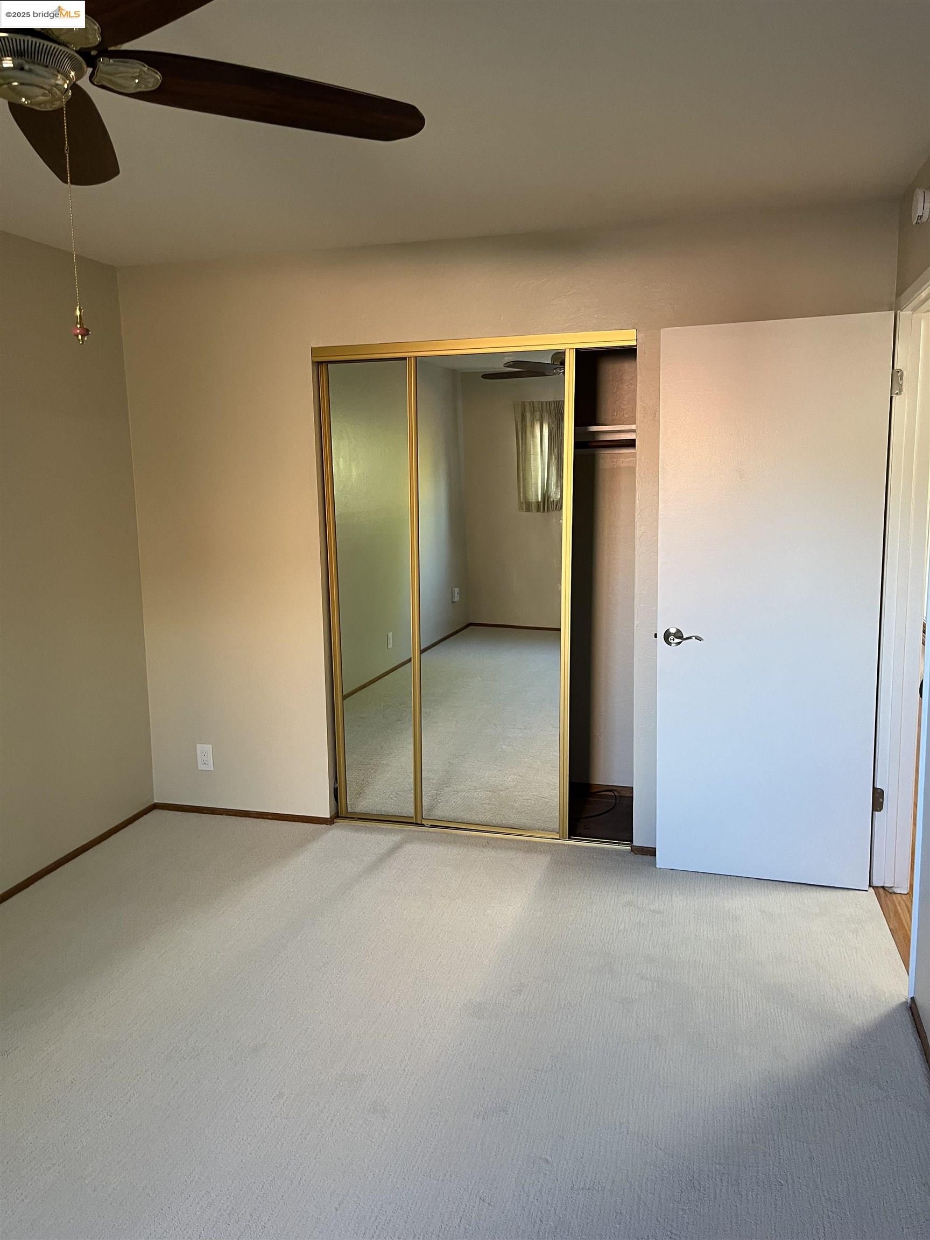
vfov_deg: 67.3
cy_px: 620
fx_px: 931
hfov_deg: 53.1
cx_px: 465
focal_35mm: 26
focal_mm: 5.1
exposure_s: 1/60
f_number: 1.6
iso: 160
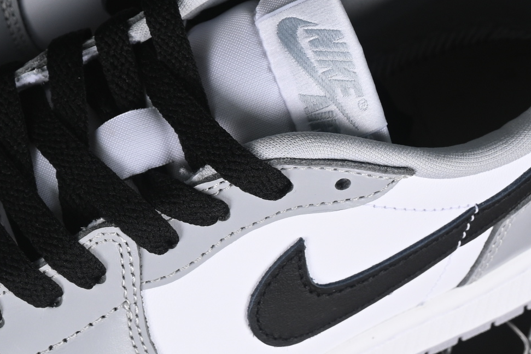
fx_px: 3170
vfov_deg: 6.4
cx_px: 97
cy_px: 88
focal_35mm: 215
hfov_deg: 9.5
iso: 160
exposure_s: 1/80
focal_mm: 50
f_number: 7.1
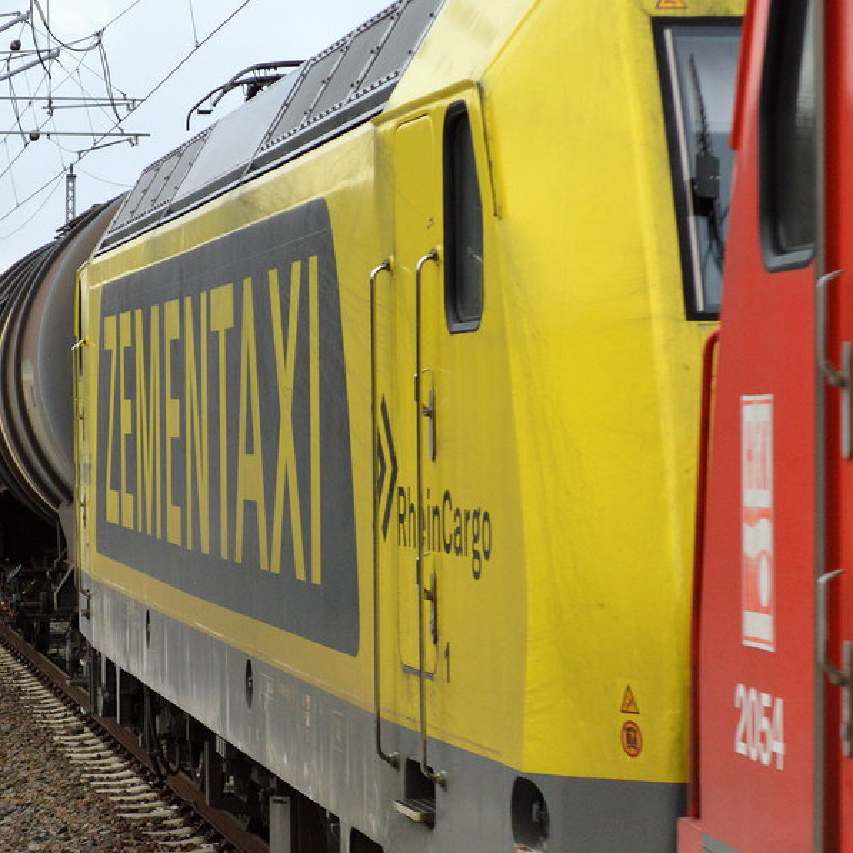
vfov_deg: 12.4
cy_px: 464
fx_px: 3927
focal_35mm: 141
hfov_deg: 12.4
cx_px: 432
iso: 1000
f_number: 5.6
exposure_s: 1/500
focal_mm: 55
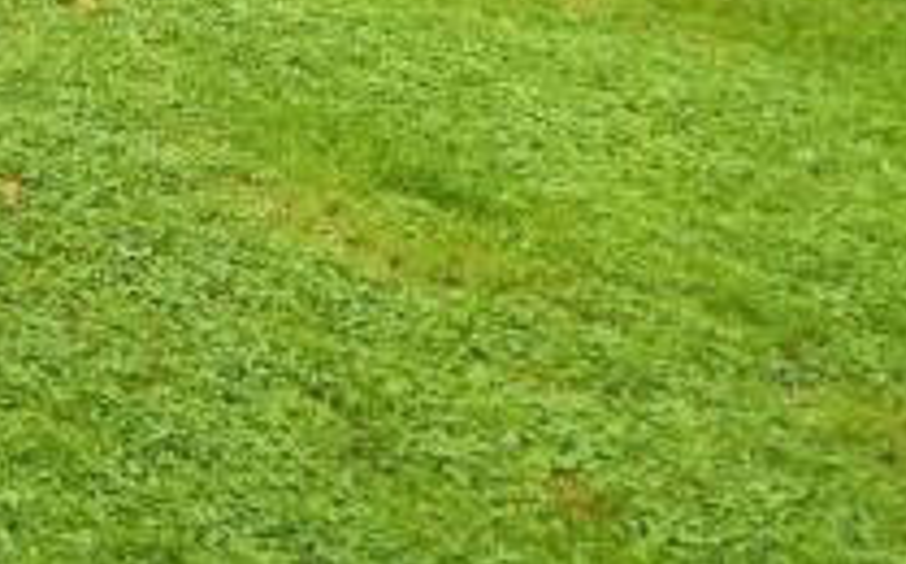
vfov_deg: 12.3
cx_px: -741
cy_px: -913
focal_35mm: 75
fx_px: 1849
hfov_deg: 19.8
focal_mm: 10
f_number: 8
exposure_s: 1/320
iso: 400
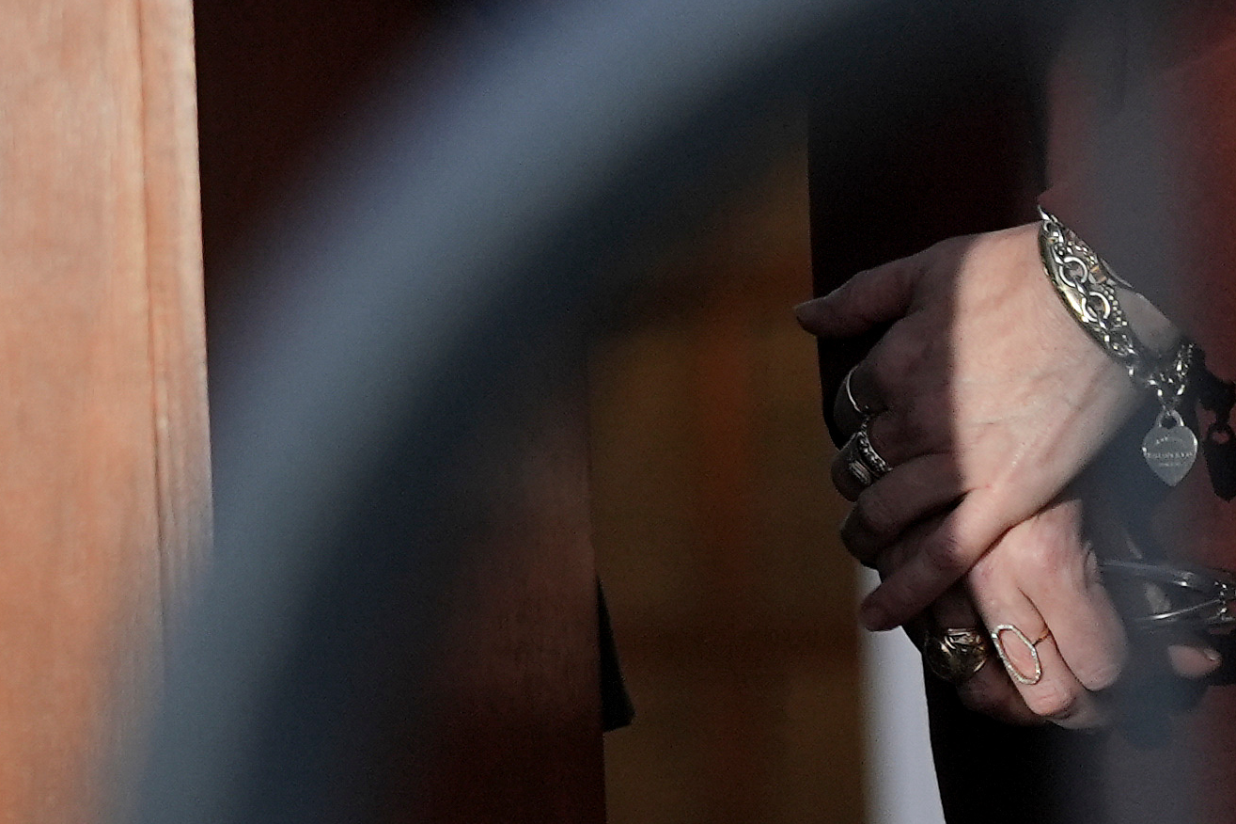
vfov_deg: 3.0
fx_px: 15823
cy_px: -341
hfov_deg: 4.5
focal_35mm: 461
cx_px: -458
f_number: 2.8
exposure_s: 1/320
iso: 640
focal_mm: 101
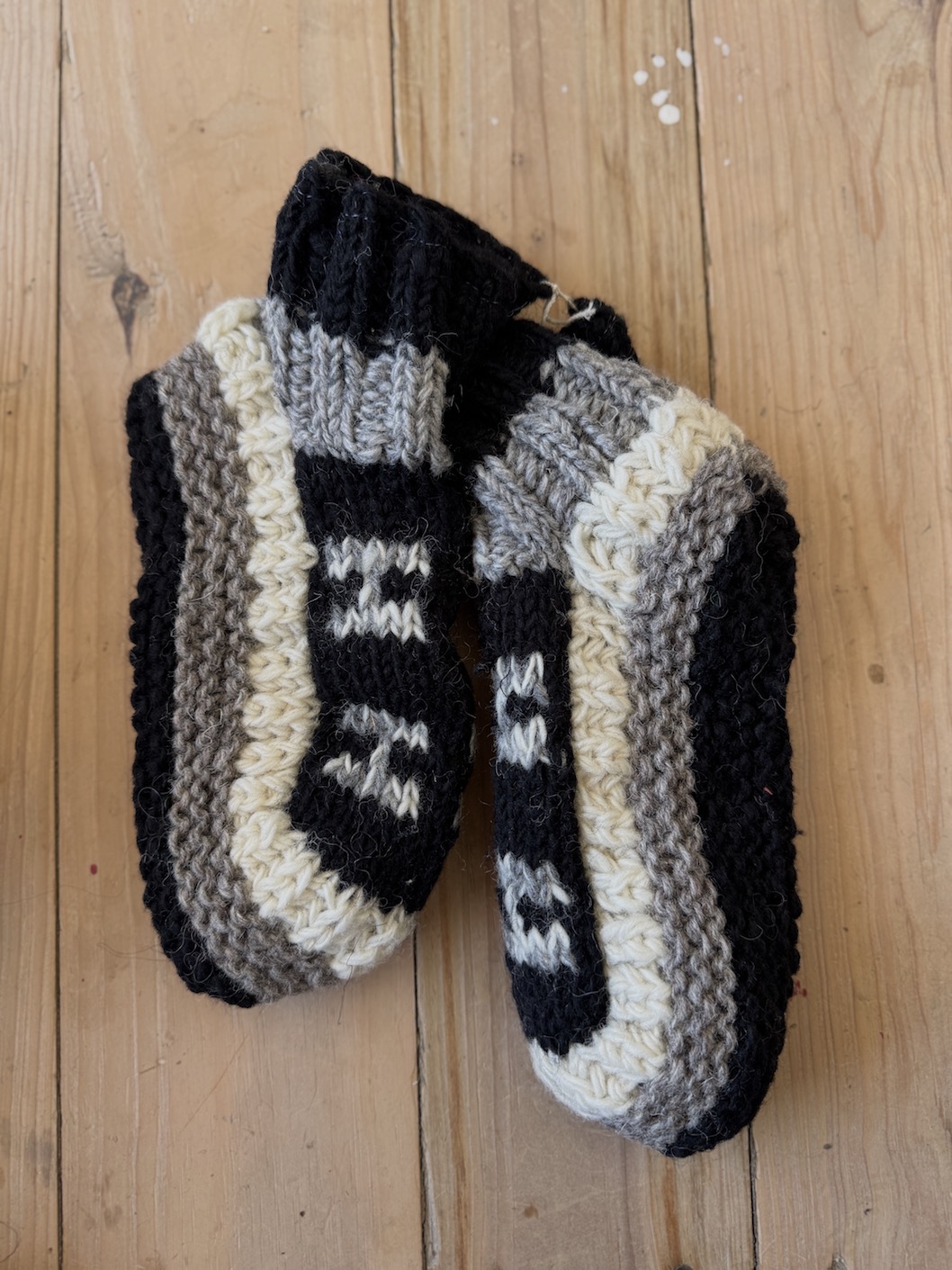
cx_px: 476
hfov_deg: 56.8
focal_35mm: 24
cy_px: 635
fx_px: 880
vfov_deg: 71.6
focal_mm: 6.76
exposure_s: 1/121
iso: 100
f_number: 1.78
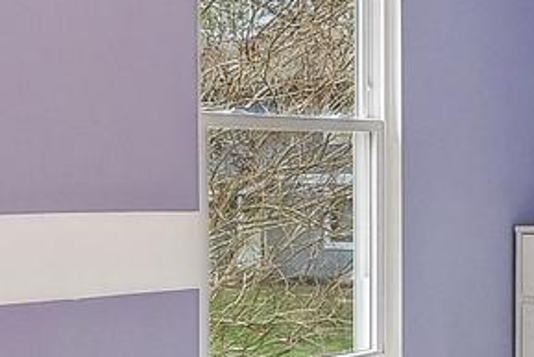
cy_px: 171
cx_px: 89
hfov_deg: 21.8
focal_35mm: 92
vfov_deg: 14.9
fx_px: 1365
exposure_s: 1/160
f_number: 7.1
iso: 640
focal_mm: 13
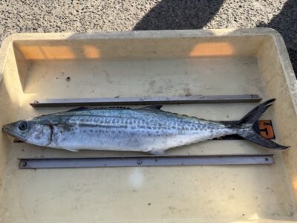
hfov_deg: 67.3
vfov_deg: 53.1
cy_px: 112
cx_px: 148
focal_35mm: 26
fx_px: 223
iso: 64
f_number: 1.6
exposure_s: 1/2283
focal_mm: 5.96
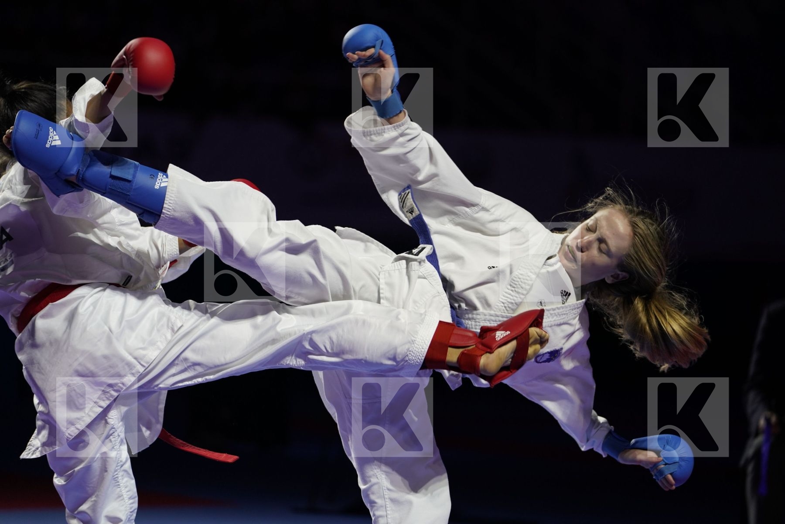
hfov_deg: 13.0
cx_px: 392
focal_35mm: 158
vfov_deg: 8.7
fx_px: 3445
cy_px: 262
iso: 1000
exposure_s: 1/1000
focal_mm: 158
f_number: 2.8
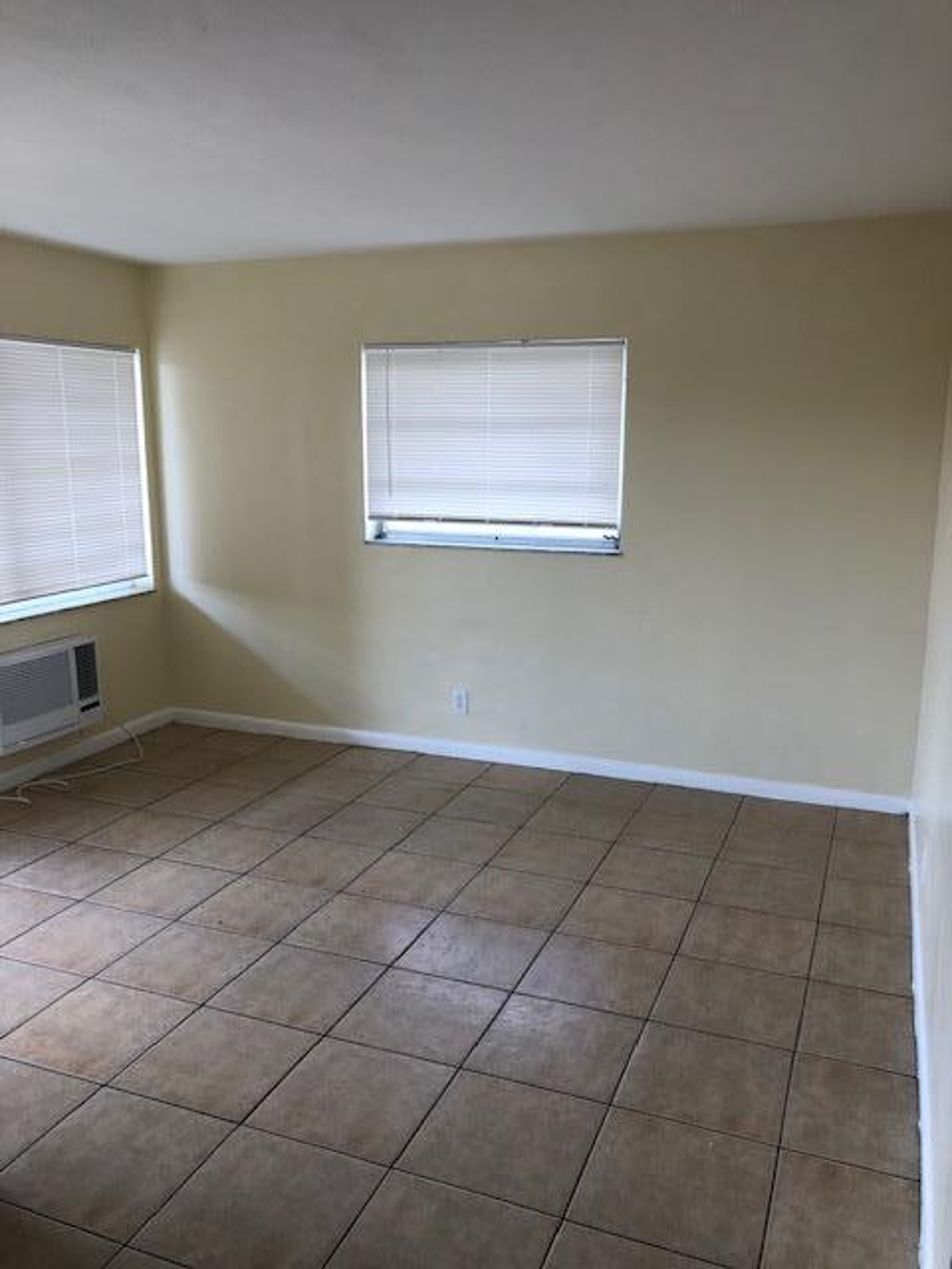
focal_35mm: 28
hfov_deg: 49.7
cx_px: 476
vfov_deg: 63.4
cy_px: 634
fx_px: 1027
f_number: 1.8
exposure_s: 1/120
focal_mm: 4
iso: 32
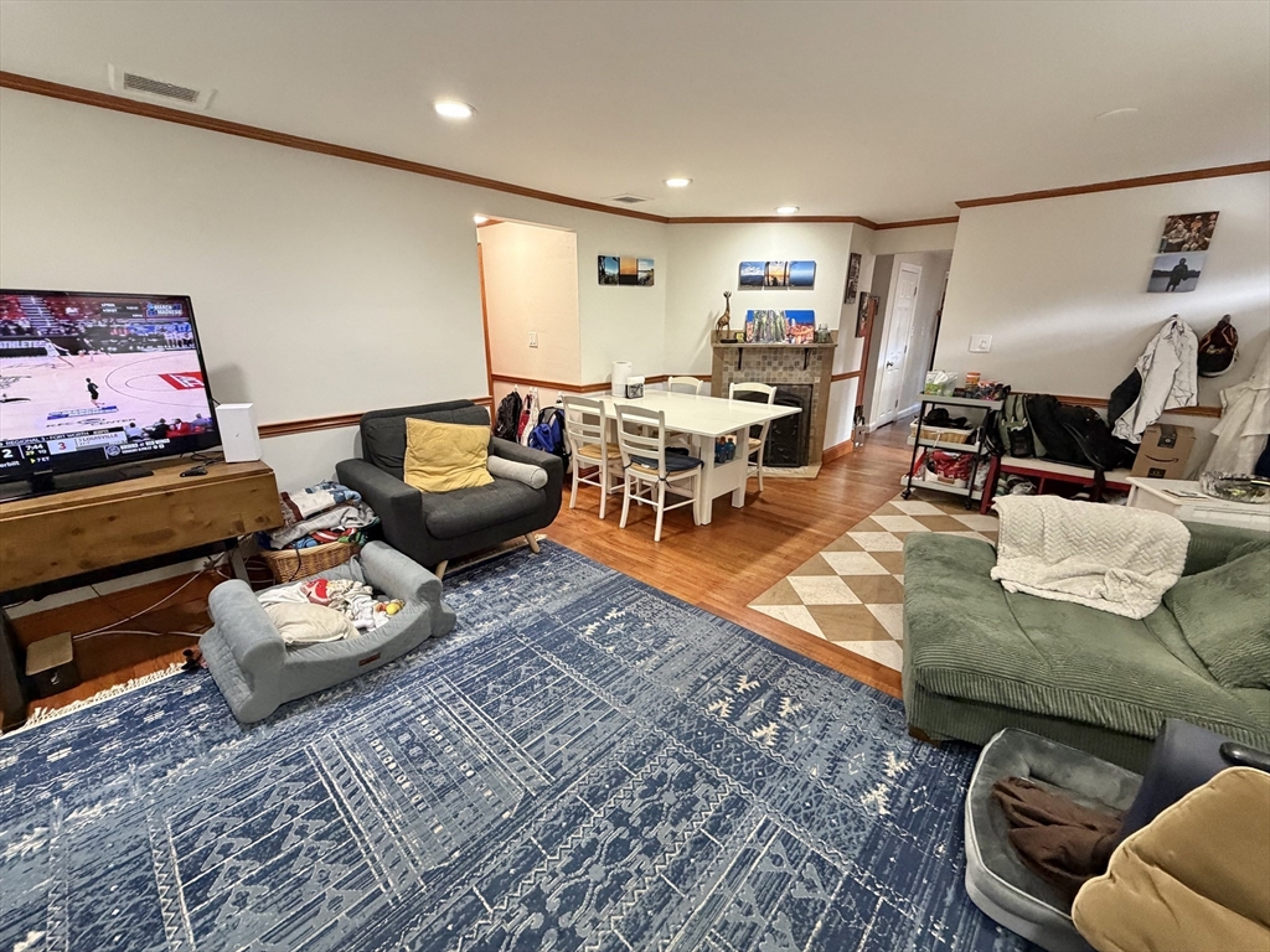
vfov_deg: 85.7
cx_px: 635
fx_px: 514
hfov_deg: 102.1
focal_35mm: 14
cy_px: 476
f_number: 2.2
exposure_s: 1/60
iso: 400
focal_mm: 2.22
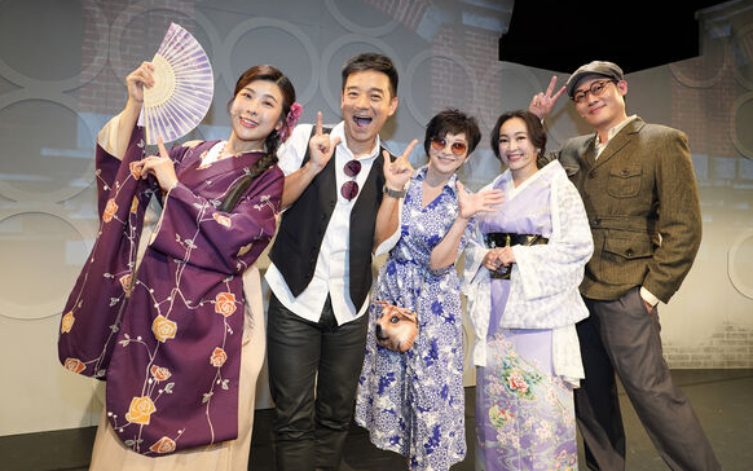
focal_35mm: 21
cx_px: 376
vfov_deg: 57.3
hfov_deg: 82.3
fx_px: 431
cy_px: 232
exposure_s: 1/125
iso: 400
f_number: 4
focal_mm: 20
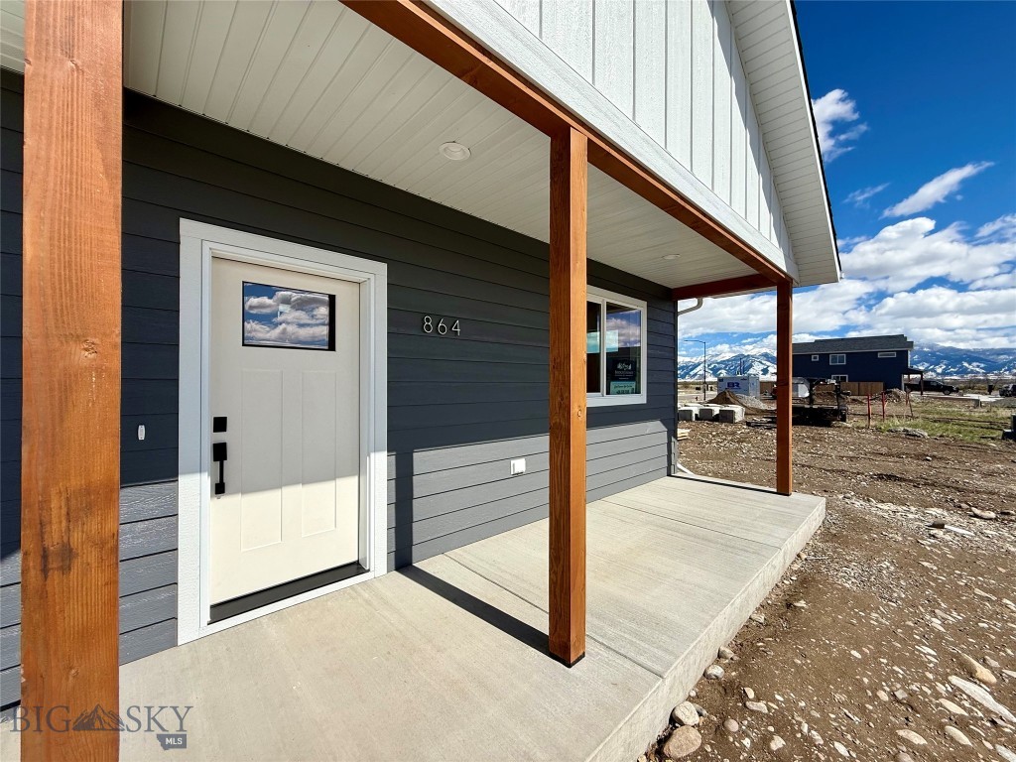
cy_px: 381
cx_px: 508
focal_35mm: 14
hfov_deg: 102.1
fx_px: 411
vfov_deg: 85.7
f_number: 2.2
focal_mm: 2.22
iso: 50
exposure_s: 1/2410
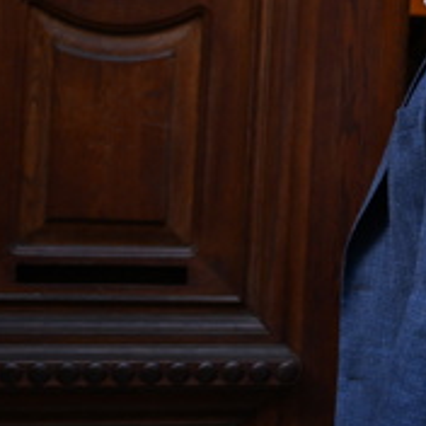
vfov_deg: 16.8
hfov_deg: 15.5
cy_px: 121
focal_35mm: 103
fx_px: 1434
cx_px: 646
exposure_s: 1/250
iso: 1600
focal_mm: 31
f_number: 4.5
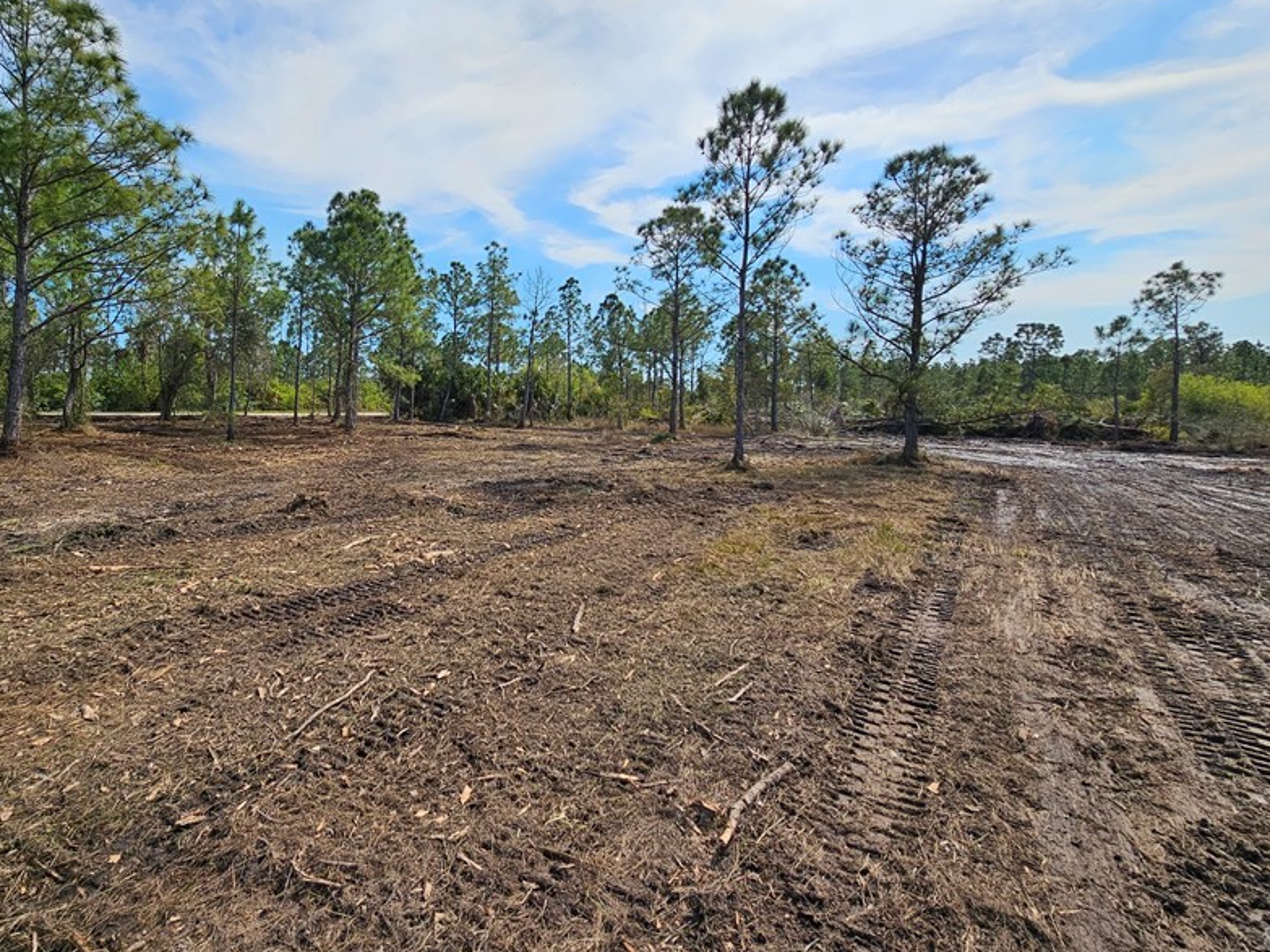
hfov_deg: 89.6
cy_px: 420
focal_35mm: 17
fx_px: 624
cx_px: 493
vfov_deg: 74.4
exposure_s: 1/2897
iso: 50
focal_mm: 2.2
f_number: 2.2
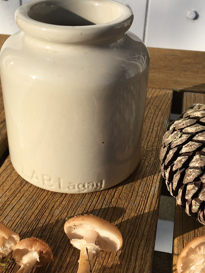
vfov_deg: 37.5
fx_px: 403
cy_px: 147
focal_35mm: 51
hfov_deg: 28.5
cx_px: 85
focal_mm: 4.15
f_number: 2.2
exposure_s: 1/1972
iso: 25
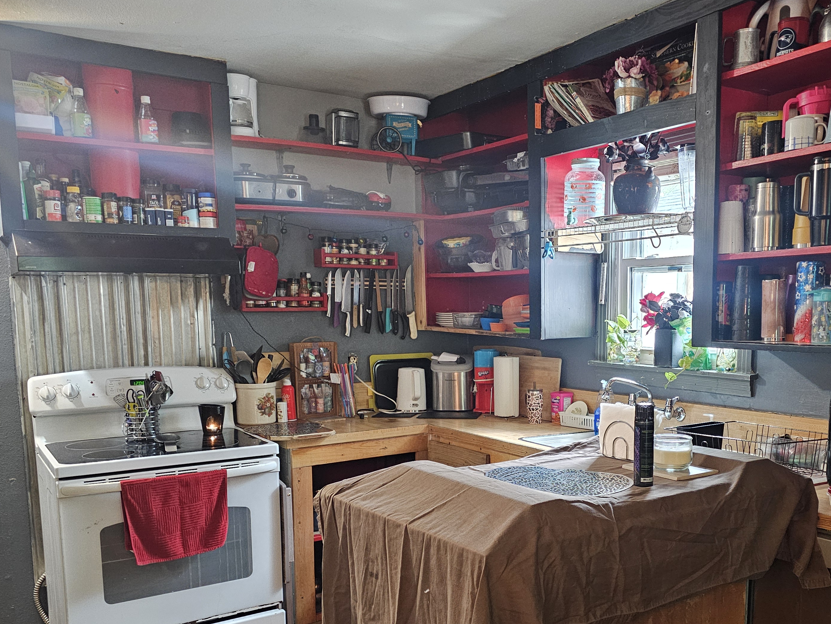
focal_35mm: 33
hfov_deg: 54.6
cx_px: 525
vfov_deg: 42.3
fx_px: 792
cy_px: 420
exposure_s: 1/40
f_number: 1.7
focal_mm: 6.3
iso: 640
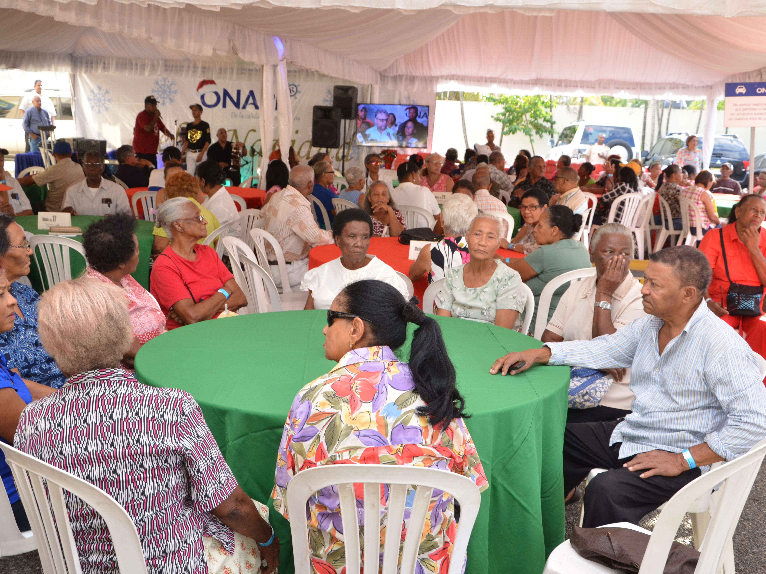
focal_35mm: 40
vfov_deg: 36.0
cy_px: 290
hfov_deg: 46.8
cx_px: 376
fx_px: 885
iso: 640
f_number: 5.6
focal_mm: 24
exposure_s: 1/160
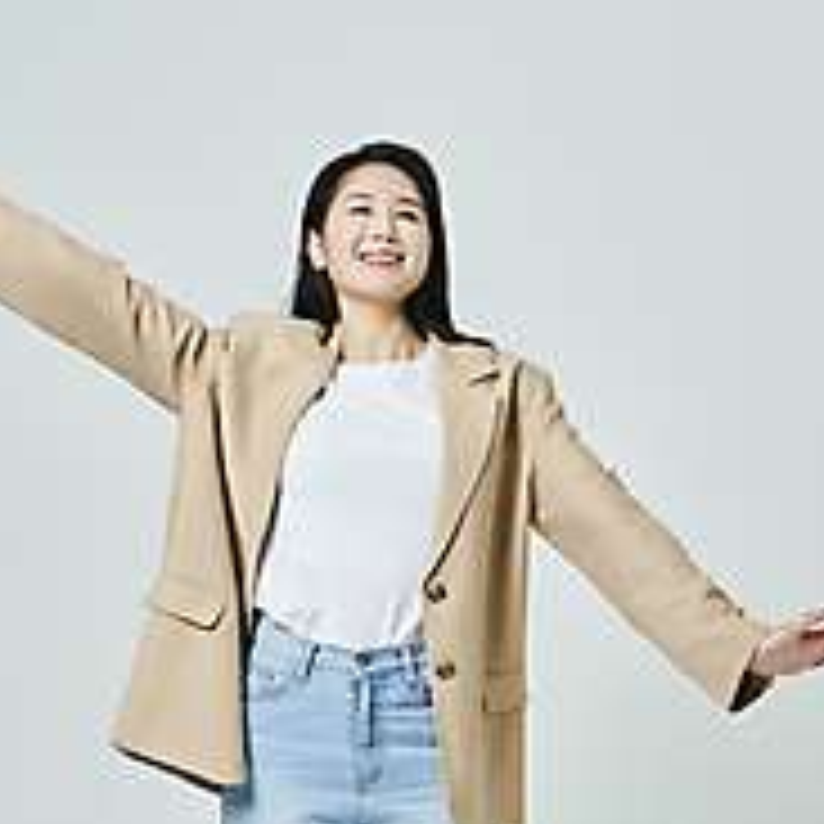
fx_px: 3501
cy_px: 675
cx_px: 371
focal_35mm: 130
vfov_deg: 13.3
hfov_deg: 13.4
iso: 100
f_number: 11
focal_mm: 70
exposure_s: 1/125
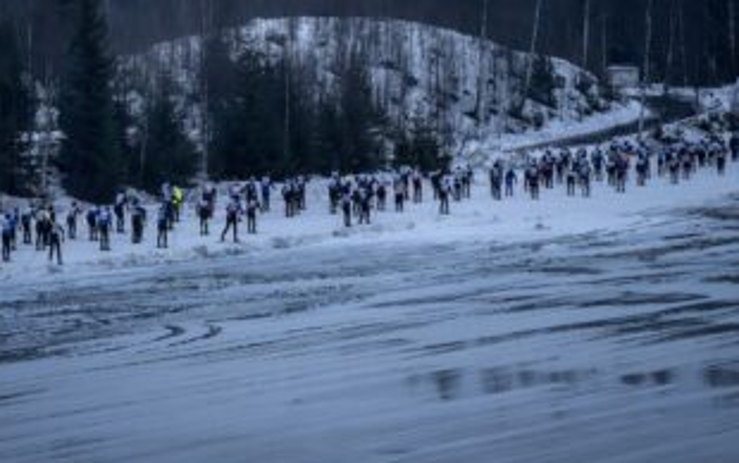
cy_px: 126
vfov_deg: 6.3
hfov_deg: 10.1
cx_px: 324
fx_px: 4171
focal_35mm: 207
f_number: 4.8
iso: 3200
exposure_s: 1/160
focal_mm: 140
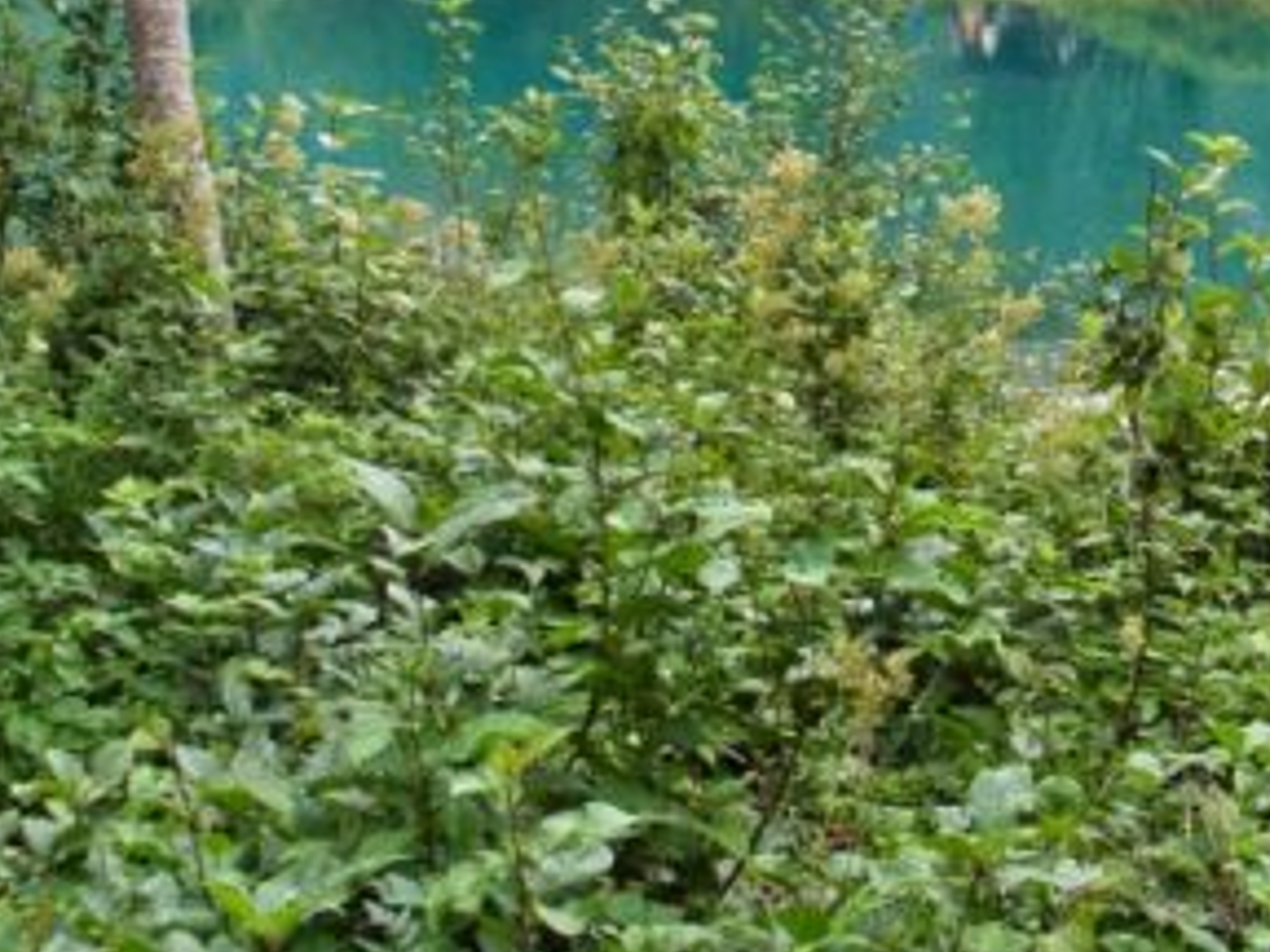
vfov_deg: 21.7
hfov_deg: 29.9
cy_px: -106
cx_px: 900
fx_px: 2348
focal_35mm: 64
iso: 800
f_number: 3.5
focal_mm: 12
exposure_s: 1/200
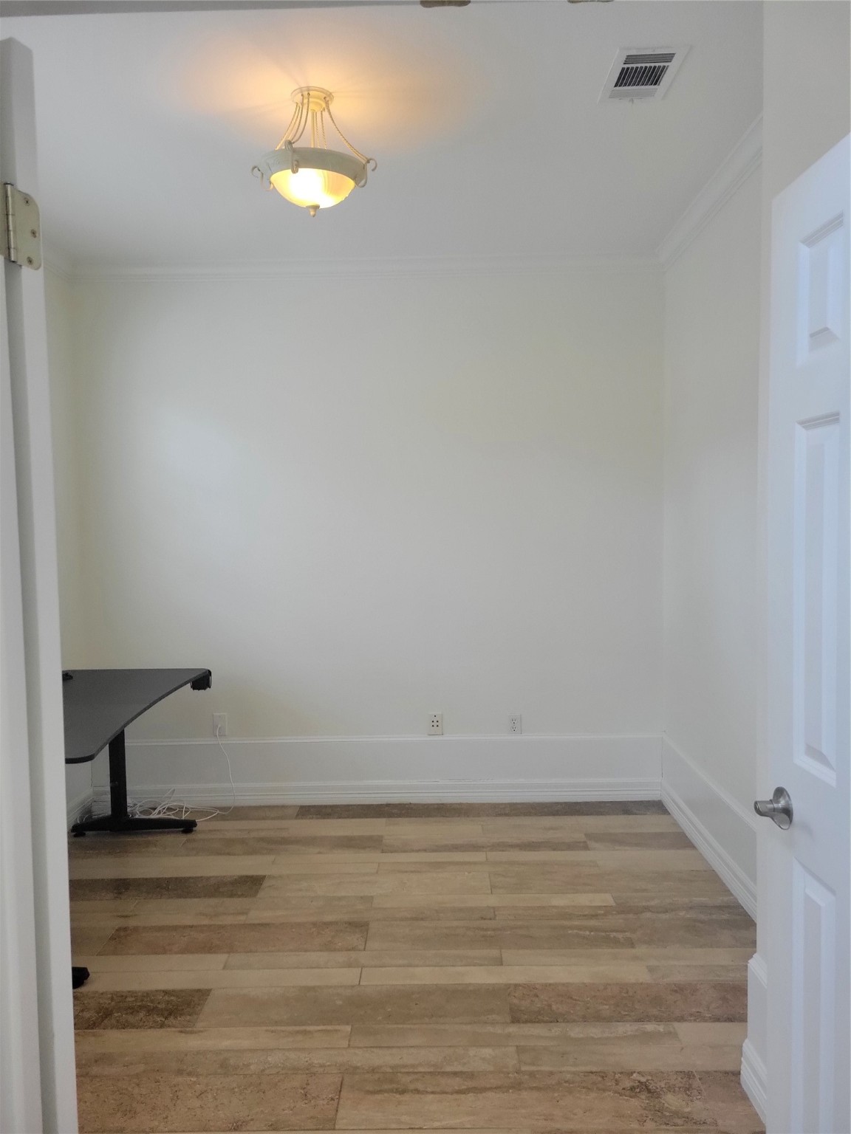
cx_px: 426
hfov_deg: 53.1
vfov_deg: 67.3
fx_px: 852
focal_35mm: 26
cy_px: 567
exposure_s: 1/120
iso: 320
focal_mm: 5.4
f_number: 1.8
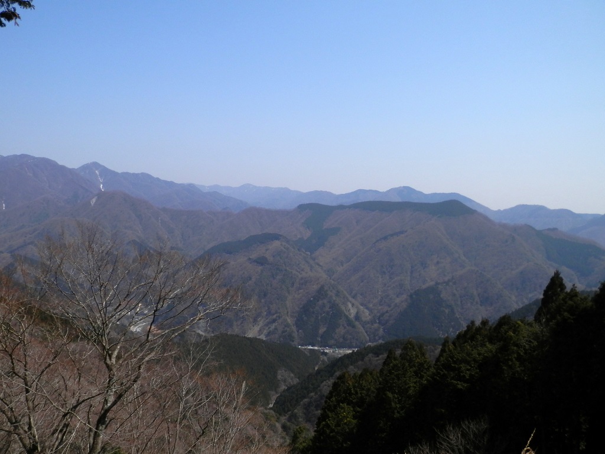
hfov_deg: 65.3
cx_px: 302
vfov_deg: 51.4
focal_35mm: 27
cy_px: 227
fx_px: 472
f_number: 9
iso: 80
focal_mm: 5
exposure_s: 1/250
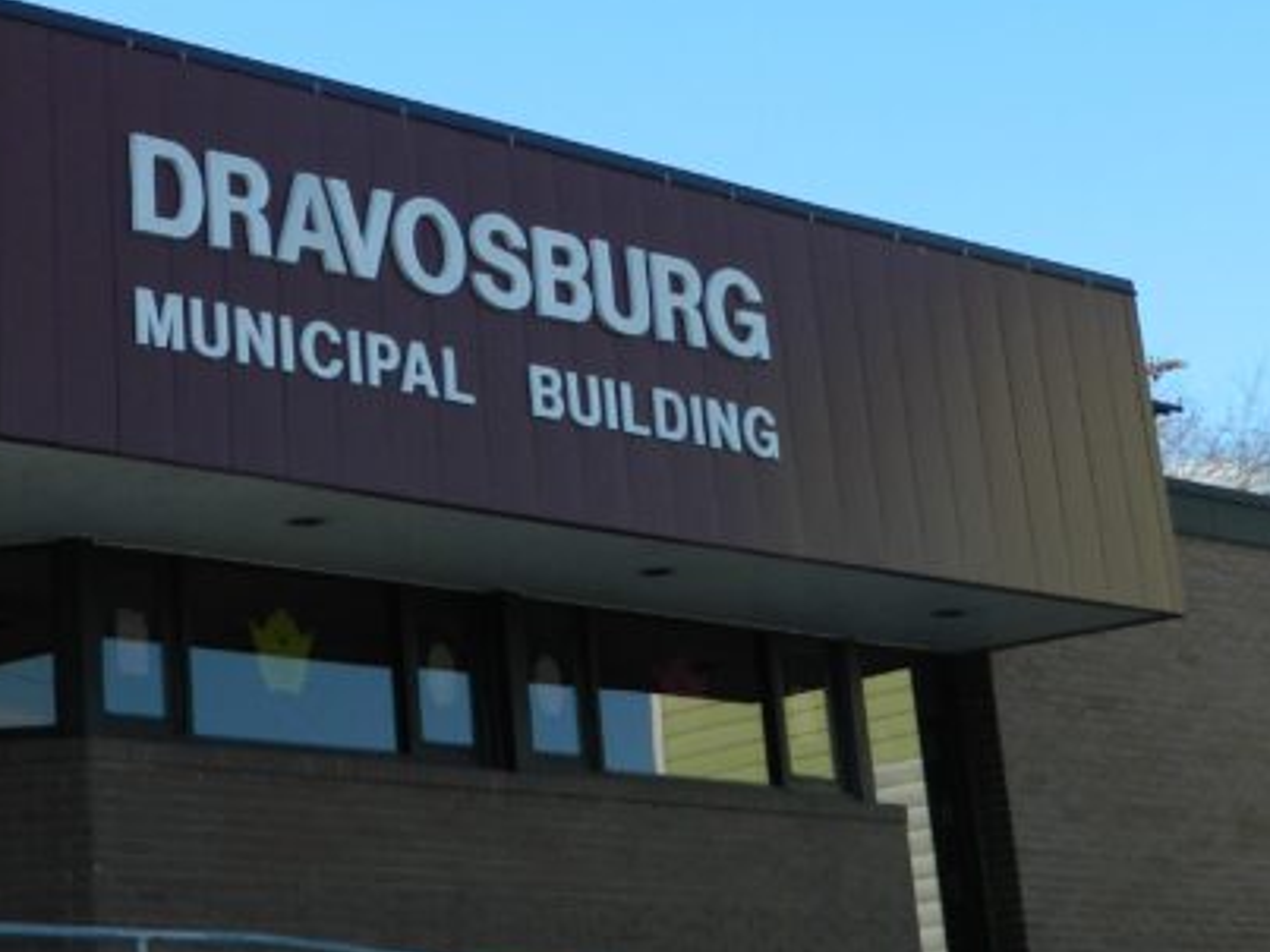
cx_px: 173
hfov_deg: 21.6
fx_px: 3264
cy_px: 28
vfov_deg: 16.3
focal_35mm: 89
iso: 80
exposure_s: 1/400
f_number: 3.3
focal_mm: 6.2
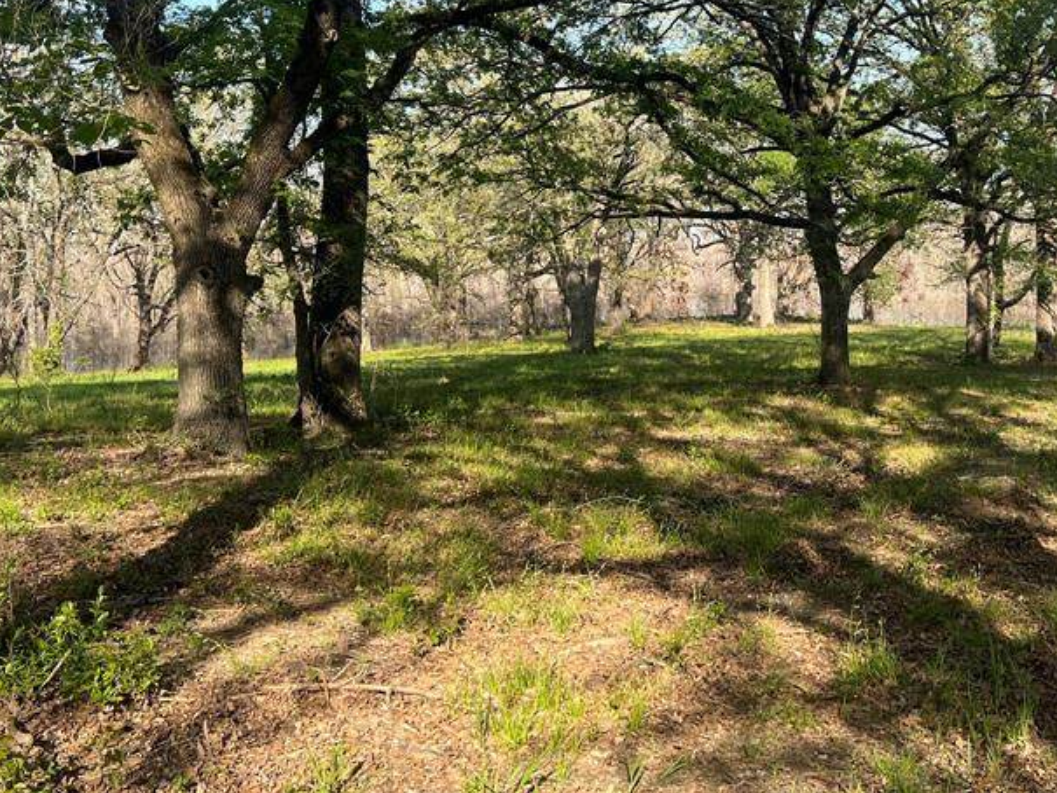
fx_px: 1344
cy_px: 208
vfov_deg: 32.3
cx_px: 683
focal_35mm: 44
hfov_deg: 42.5
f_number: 1.5
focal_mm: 5.7
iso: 50
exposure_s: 1/1395
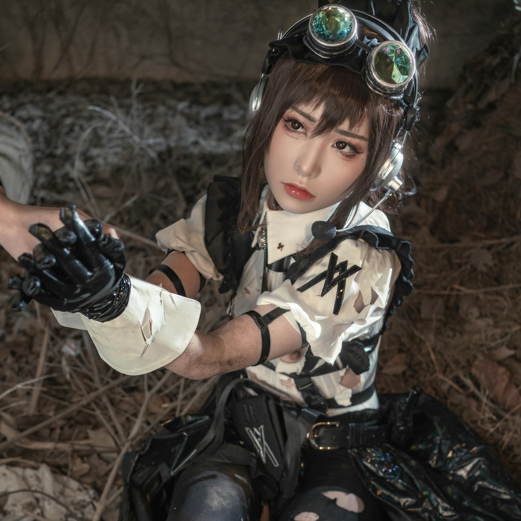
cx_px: 261
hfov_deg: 37.6
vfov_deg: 36.9
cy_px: 368
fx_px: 766
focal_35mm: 45
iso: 200
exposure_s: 1/30
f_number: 3.2
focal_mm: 35
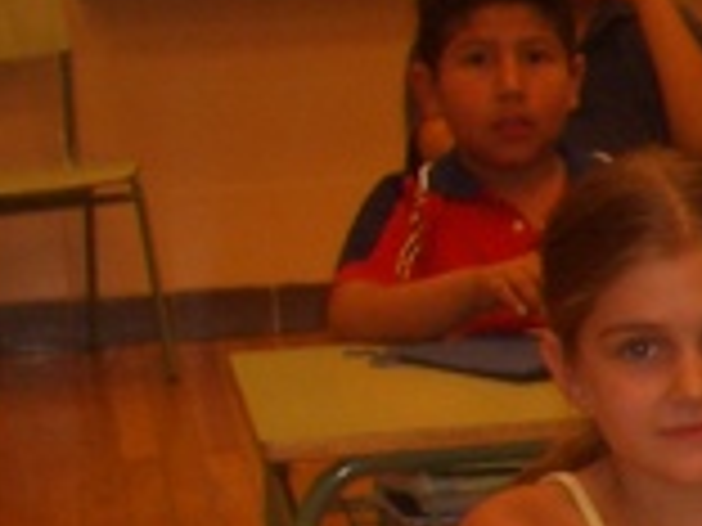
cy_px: 800
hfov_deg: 9.3
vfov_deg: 7.3
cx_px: 1314
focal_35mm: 201
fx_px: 4076
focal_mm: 8.2
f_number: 3.1
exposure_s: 1/40
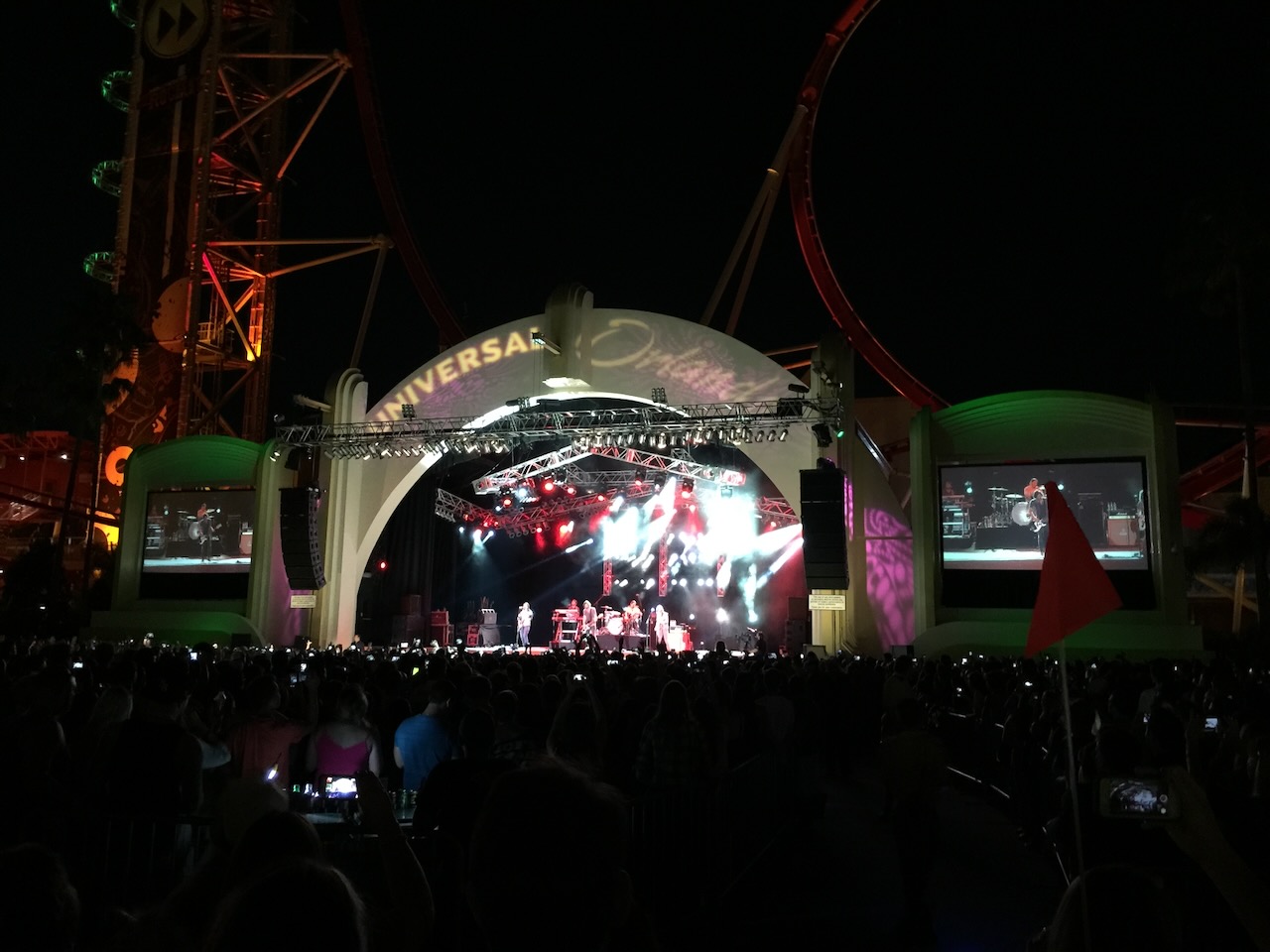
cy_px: 476
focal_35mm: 29
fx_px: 1064
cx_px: 635
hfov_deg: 61.7
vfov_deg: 48.2
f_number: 2.2
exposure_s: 1/8
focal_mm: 4.15
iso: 125
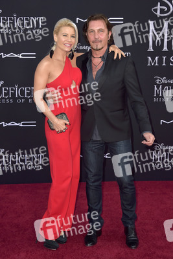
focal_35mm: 55
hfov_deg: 24.6
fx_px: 396
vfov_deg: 36.2
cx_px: 86
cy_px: 130
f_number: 7.1
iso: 400
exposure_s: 1/250
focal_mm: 55
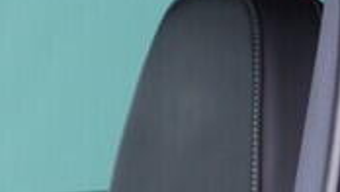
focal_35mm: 222
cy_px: 642
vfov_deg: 5.1
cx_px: -440
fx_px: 2002
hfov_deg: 8.9
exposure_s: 1/40
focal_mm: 24
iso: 200
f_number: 2.8
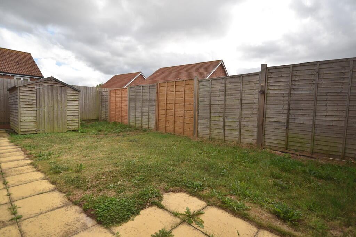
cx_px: 178
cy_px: 118
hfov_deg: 90.0
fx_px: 178
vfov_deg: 67.4
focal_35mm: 18
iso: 100
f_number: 6.3
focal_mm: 12
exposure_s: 1/200
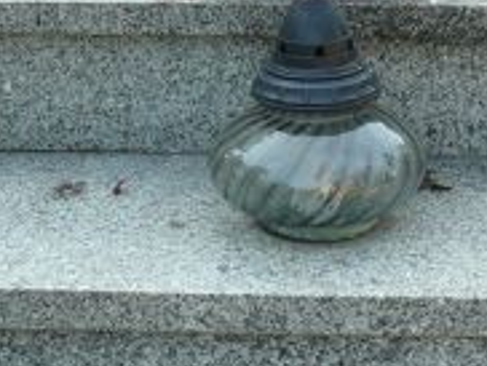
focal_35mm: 123
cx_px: 375
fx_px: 1733
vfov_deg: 12.1
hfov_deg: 15.9
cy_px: 102
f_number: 4
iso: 100
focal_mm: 7.4
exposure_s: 1/100
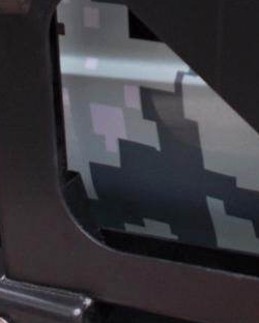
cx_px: 181
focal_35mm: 105
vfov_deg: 17.7
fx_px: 1005
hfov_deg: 14.6
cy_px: -30
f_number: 2.7
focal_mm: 4
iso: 80
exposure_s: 1/40
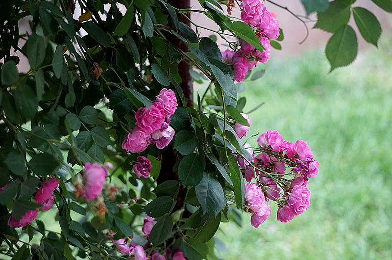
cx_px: 196
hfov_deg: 17.3
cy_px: 130
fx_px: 1289
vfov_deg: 11.5
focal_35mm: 118
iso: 640
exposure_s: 1/160
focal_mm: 79
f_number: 5
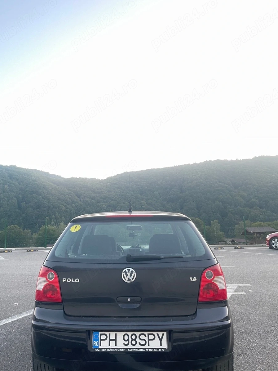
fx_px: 311
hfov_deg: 48.1
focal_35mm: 29
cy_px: 197
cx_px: 124
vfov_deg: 61.6
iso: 160
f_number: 1.6
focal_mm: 4.2
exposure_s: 1/60
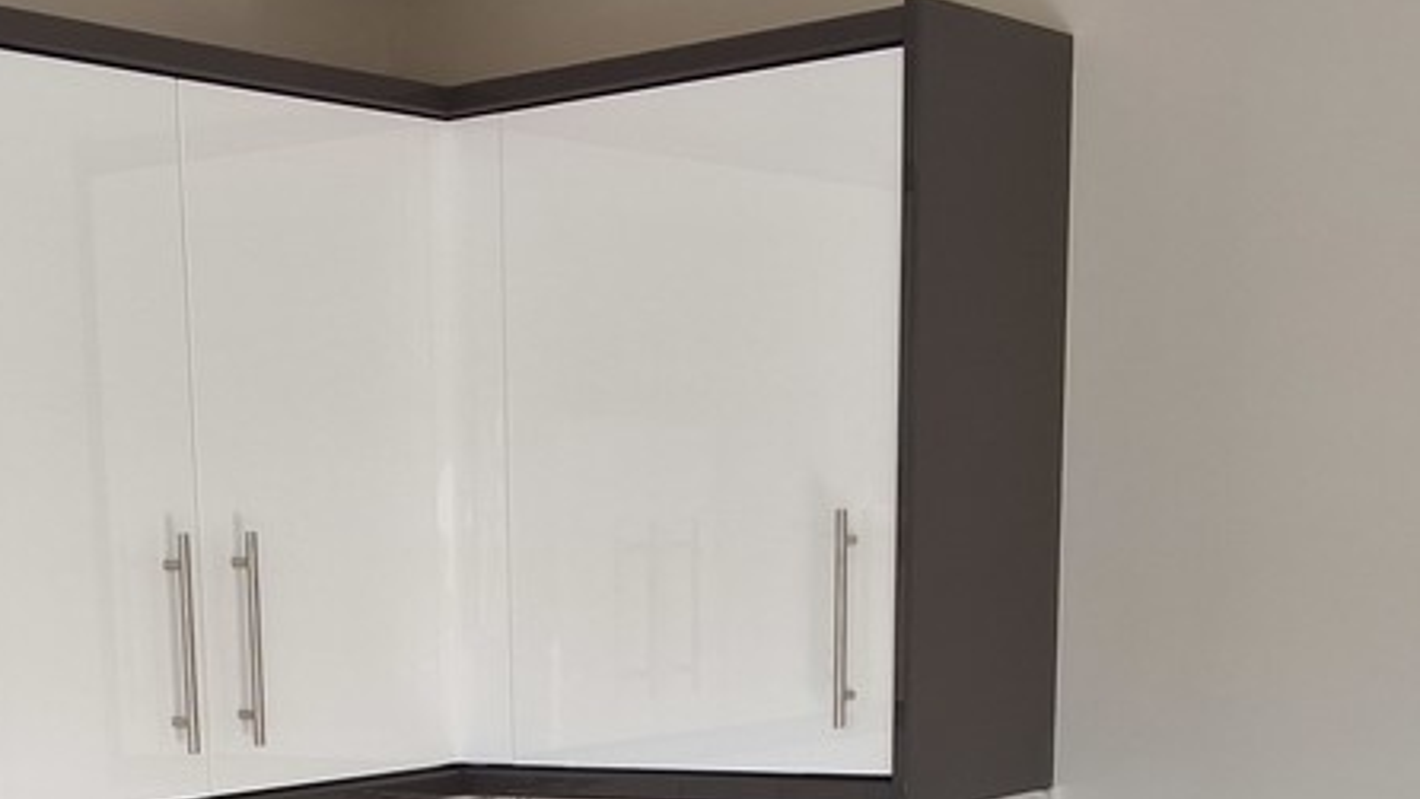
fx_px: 2636
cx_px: 385
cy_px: 1159
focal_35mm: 70
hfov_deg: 29.7
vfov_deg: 16.0
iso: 32
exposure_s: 1/161
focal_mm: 2.91
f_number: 1.9
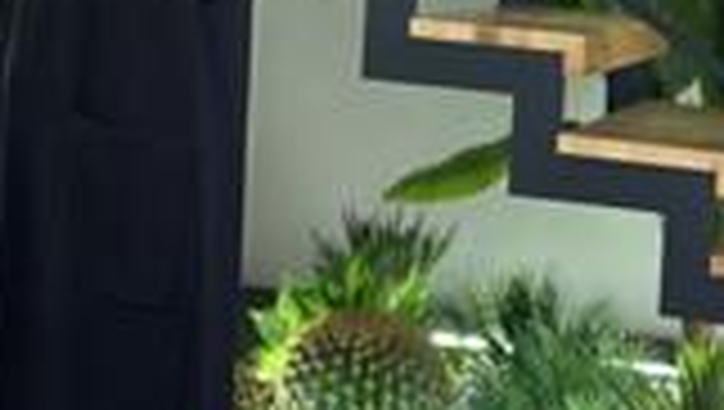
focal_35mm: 134
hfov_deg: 15.8
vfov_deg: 9.0
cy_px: 34
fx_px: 2575
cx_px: 94
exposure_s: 1/136
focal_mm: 6.86
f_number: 1.78
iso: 80
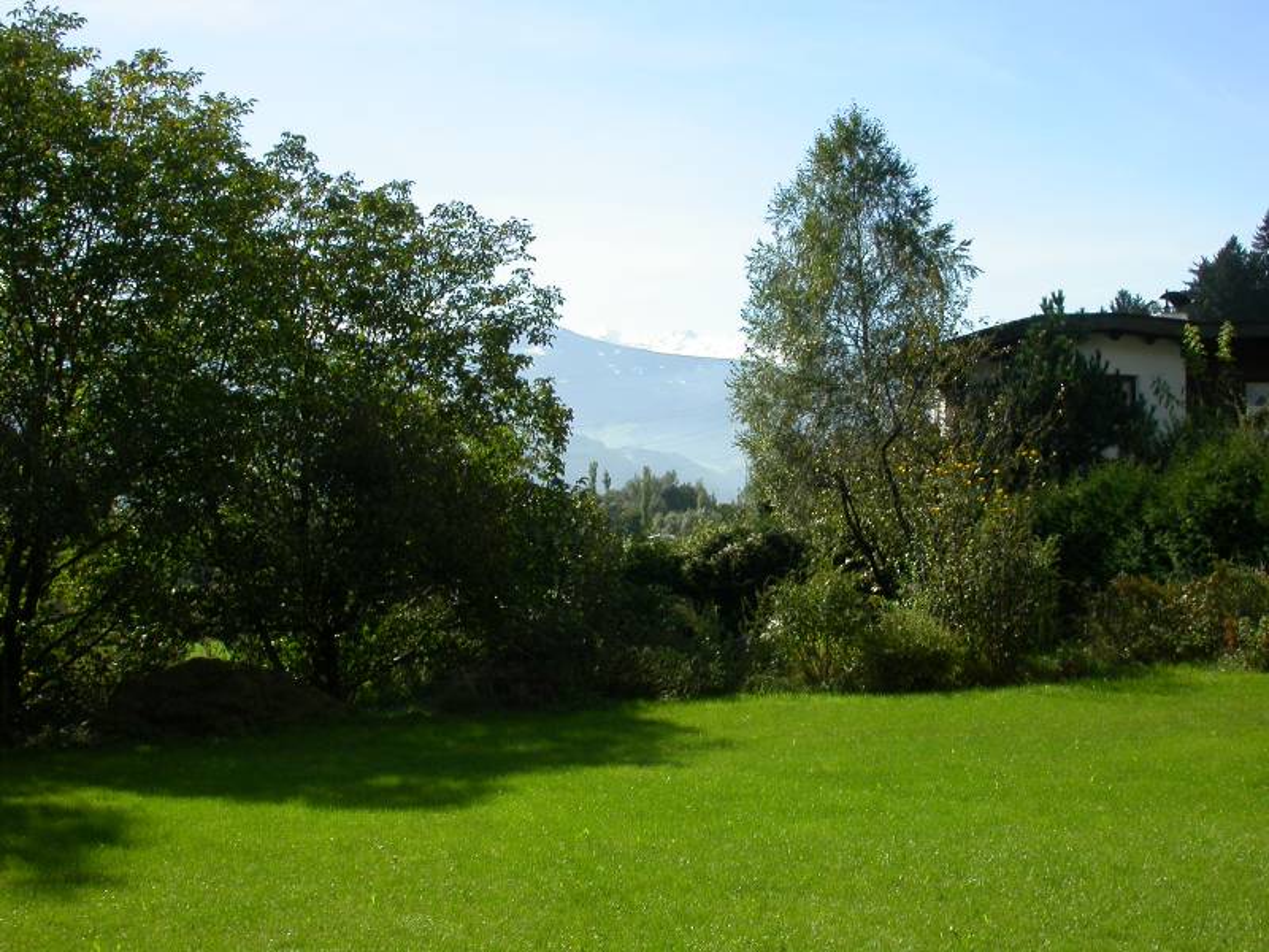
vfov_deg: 30.9
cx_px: 634
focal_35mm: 47
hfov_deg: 40.4
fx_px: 1723
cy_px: 476
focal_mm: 9.8
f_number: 8
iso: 100
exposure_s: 1/179
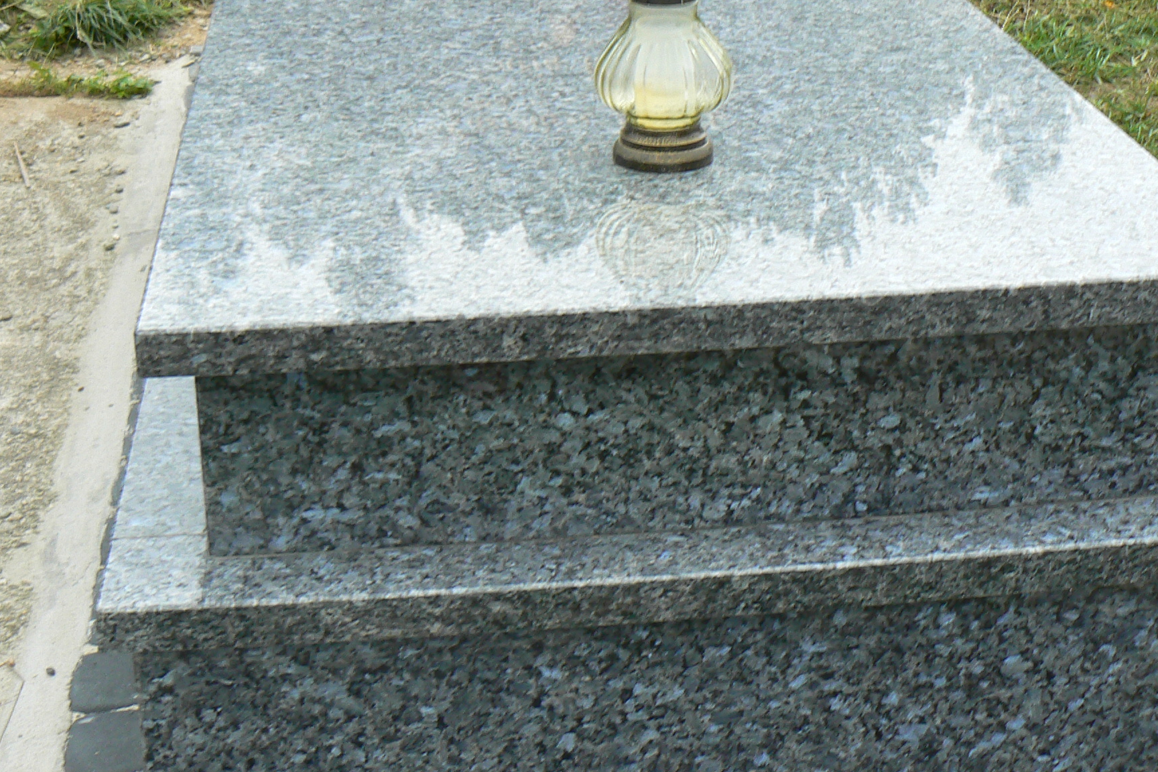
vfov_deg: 21.8
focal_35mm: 61
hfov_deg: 32.9
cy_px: 104
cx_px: 613
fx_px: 1962
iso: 80
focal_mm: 6
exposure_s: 1/100
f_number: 5
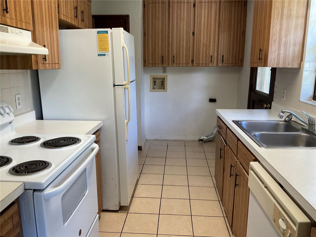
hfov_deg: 61.7
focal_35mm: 29
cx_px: 158
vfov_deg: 48.2
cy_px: 118
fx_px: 265
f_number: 1.8
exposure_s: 1/60
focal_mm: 3
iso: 50
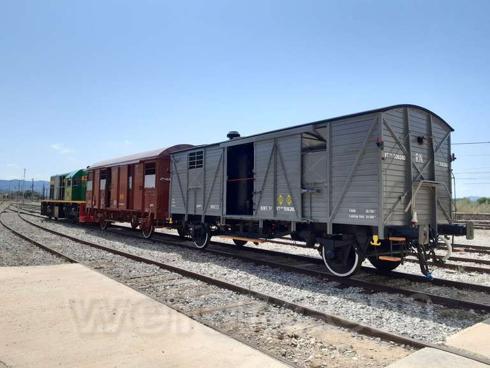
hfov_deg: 67.3
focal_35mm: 26
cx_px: 245
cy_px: 184
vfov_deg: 53.1
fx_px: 368
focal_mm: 3.92
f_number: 1.7
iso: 40
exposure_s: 1/3205
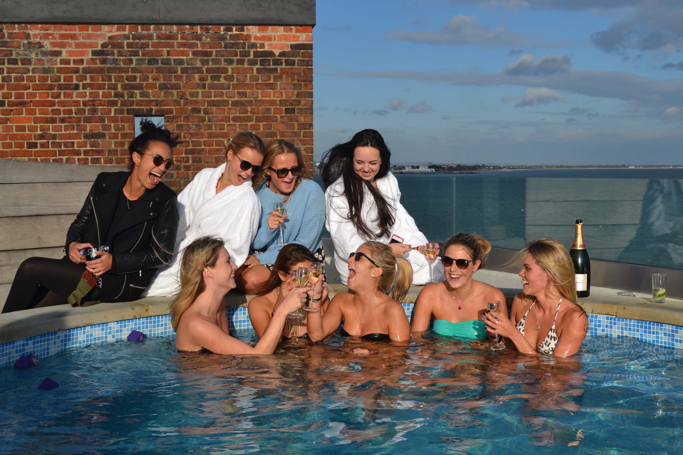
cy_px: 228
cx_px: 342
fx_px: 911
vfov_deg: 28.1
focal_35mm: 48
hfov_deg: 41.1
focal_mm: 32
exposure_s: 1/400
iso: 100
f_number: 9
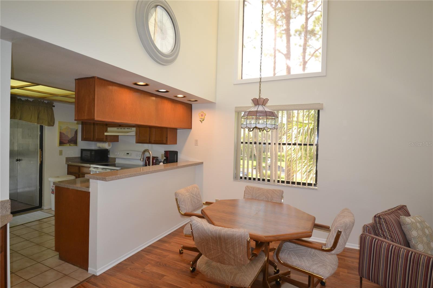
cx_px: 216
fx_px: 216
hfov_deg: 90.0
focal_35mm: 18
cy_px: 144
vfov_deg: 67.4
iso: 400
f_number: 4
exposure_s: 1/100
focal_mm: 12
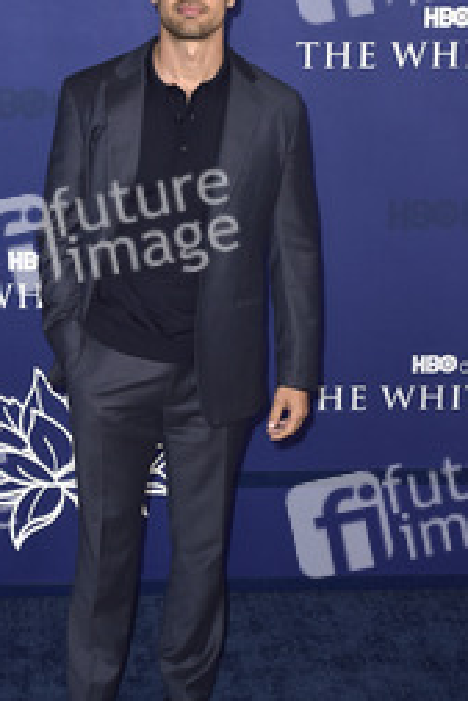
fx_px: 1480
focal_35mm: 76
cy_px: 374
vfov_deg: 26.6
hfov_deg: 17.9
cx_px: 179
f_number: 6.3
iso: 640
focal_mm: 48
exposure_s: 1/250
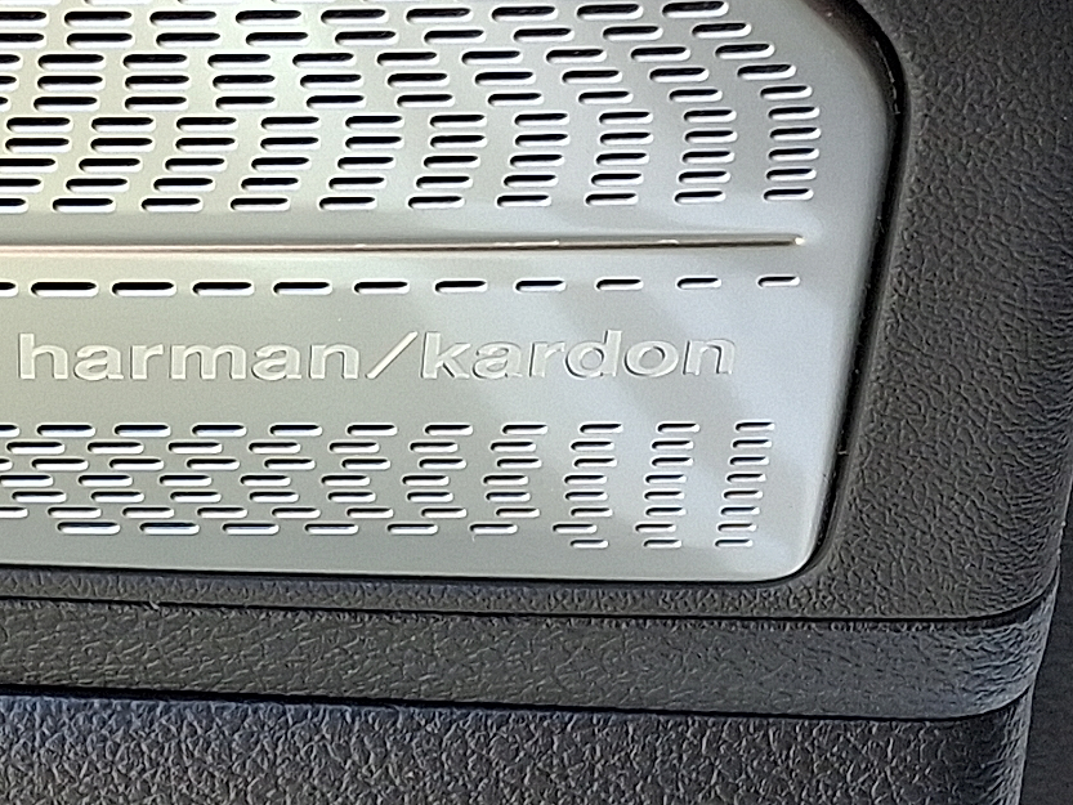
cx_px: 165
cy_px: 377
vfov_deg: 30.3
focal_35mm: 48
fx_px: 1488
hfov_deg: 37.7
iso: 25
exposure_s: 1/128
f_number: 1.8
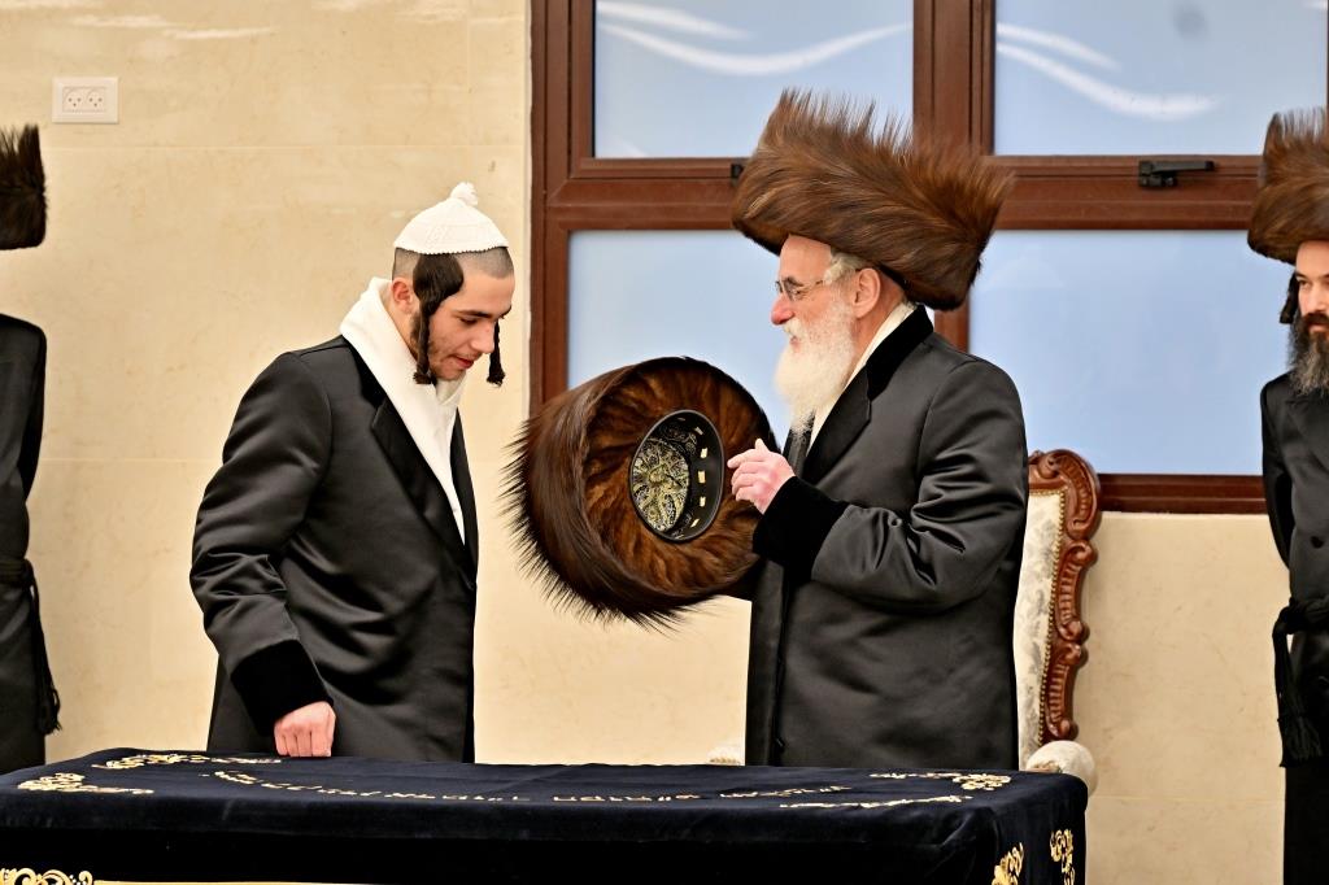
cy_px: 442
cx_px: 664
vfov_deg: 9.3
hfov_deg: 14.0
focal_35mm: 147
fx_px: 5425
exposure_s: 1/400
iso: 640
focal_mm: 98
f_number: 4
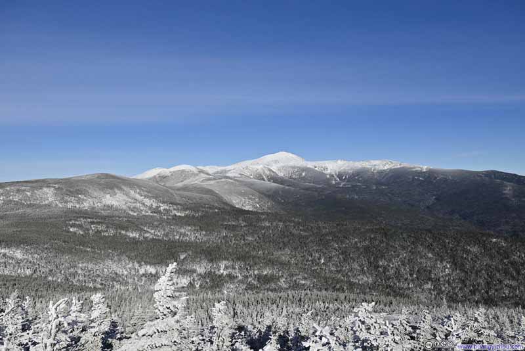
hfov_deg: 60.3
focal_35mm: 31
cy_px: 176
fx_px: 452
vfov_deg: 42.4
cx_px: 262
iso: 100
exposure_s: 1/2000
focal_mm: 31
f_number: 5.6
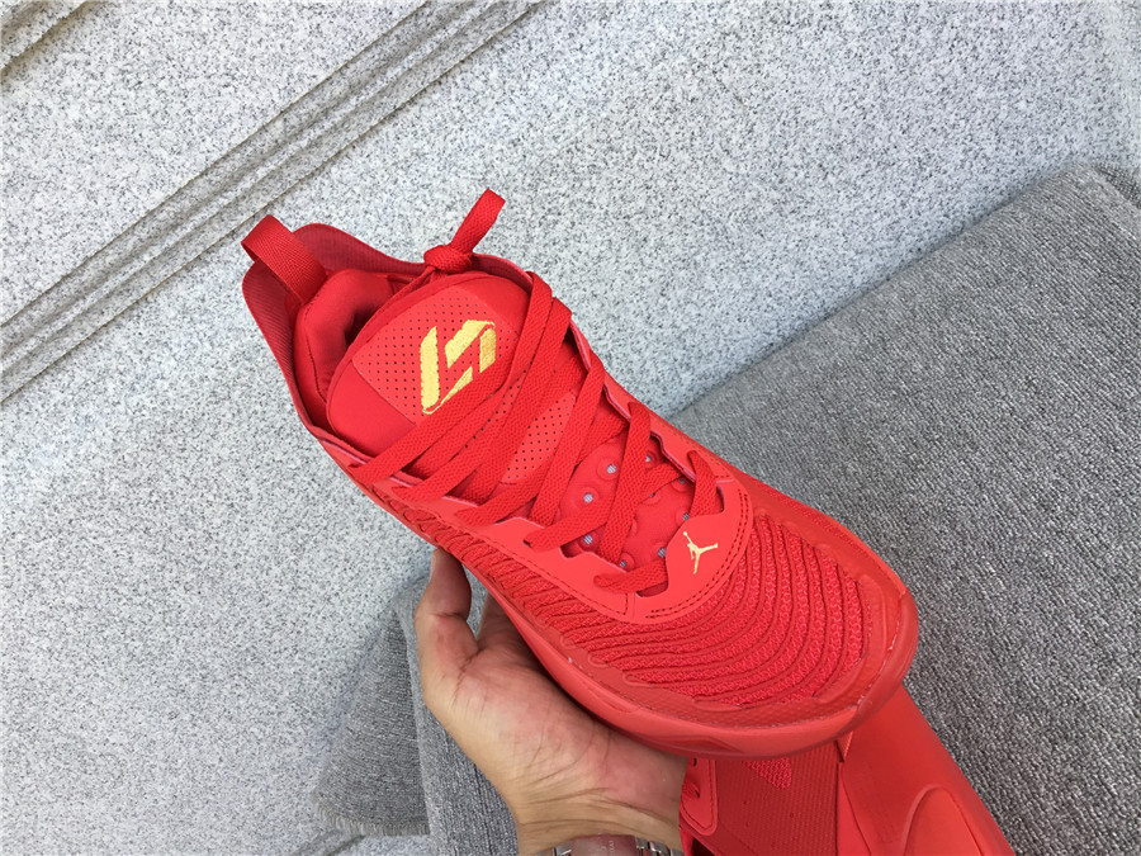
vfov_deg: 45.4
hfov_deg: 58.4
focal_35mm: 31
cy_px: 428
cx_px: 570
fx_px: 1022
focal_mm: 3.3
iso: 25
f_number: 2.4
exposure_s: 1/171
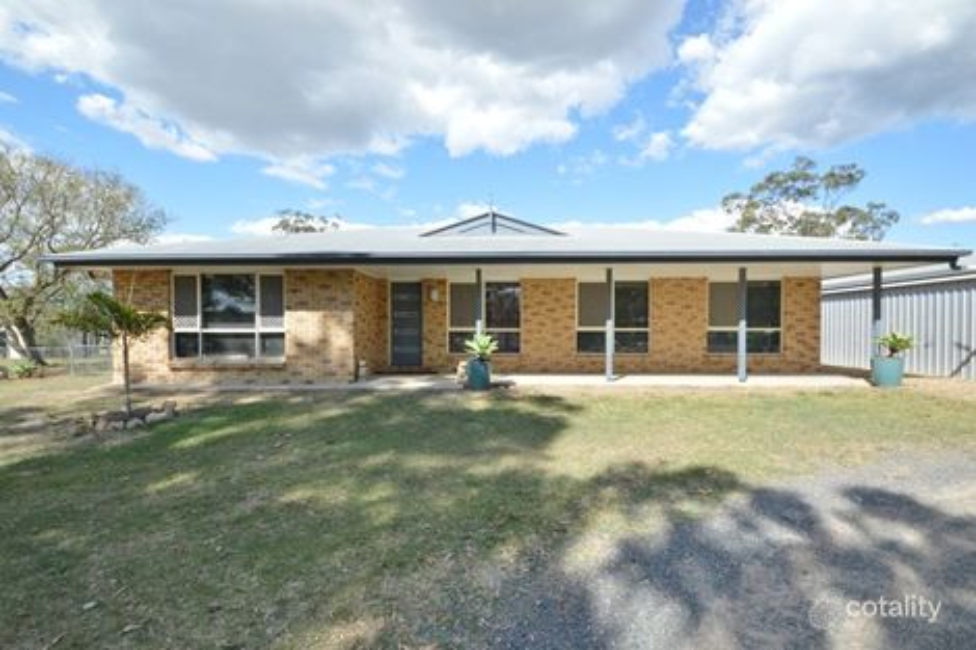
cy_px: 325
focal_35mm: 15
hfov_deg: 100.4
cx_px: 488
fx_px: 407
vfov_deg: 77.3
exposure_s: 1/200
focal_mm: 10
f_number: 7.1
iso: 100
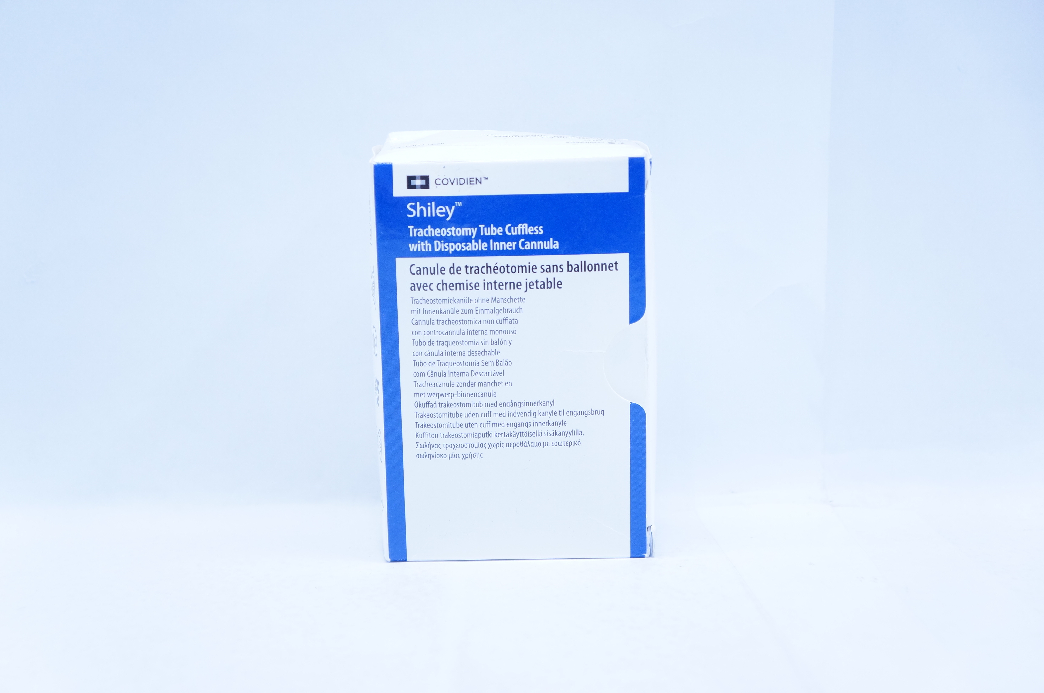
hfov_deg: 36.9
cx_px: 522
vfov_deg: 25.0
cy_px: 346
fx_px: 1564
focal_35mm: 54
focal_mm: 36
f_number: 4.5
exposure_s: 1/200
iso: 800
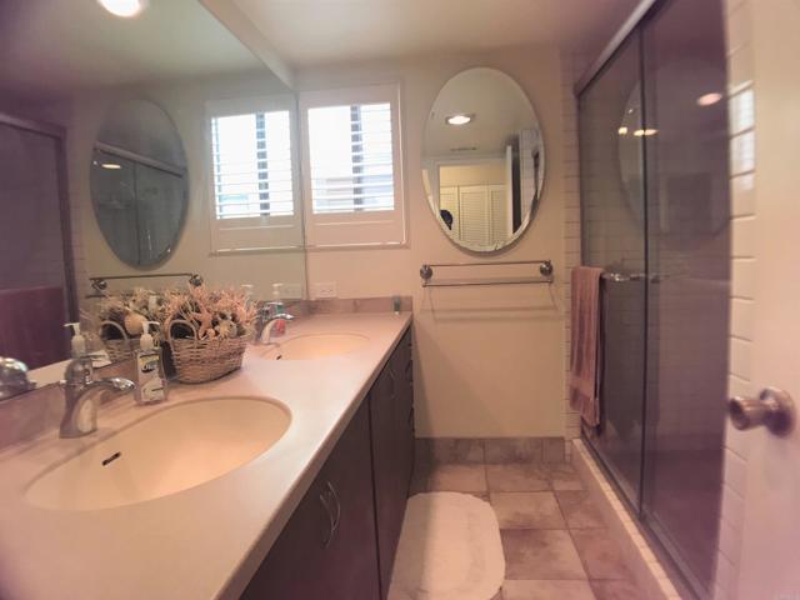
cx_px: 400
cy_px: 300
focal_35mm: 28
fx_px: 647
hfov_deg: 63.4
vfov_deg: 49.7
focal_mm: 3.99
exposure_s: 1/30
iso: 25
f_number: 1.8
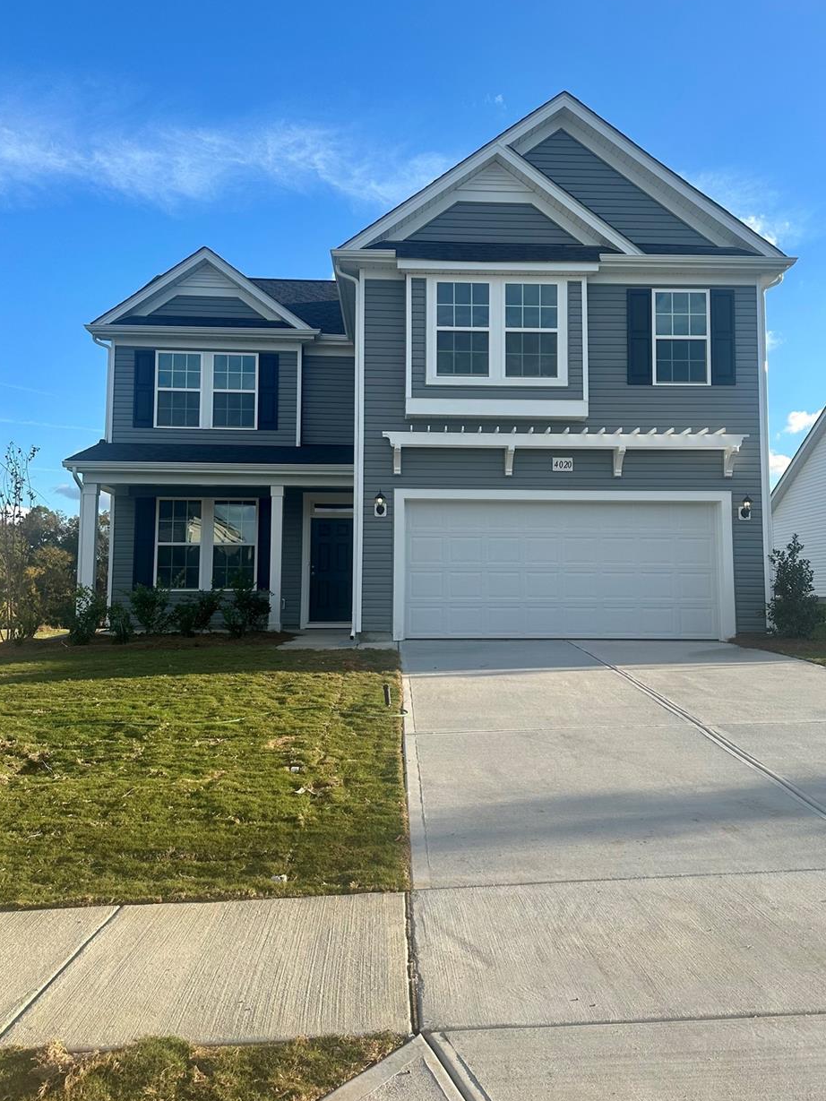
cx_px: 453
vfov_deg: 59.9
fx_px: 954
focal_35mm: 30
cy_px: 502
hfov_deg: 46.7
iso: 80
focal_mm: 6.86
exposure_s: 1/2732
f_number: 1.78
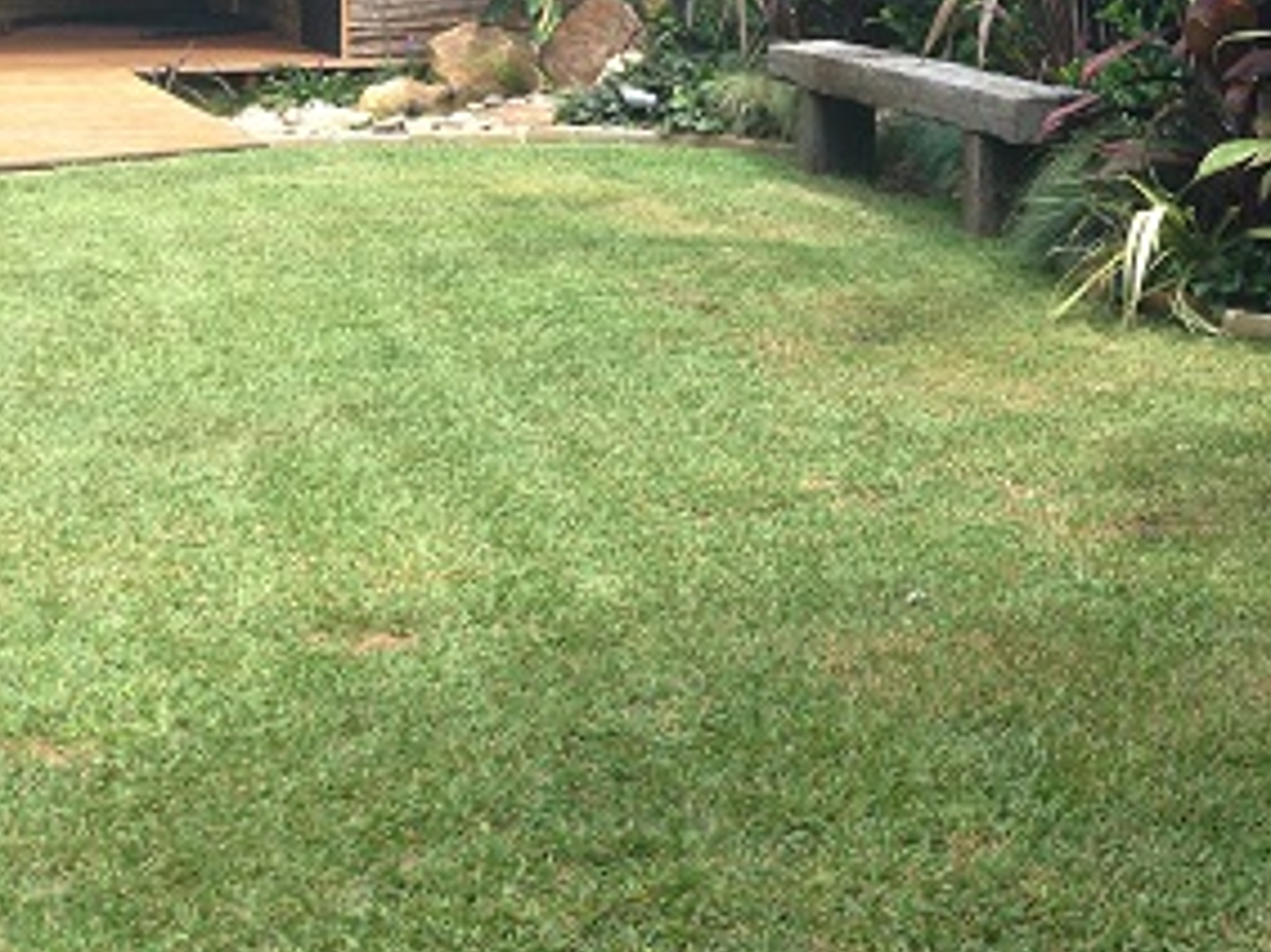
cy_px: -36
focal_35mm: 70
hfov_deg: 26.0
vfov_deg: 20.2
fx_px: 2569
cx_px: 1338
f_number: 2.4
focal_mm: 4.13
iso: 50
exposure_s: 1/448
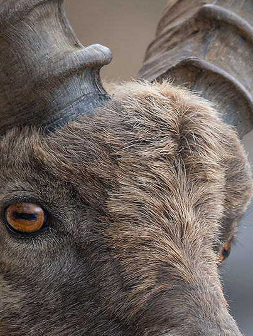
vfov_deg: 0.9
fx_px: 20934
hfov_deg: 0.7
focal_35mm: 2149
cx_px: 220
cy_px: 114
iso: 360
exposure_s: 1/500
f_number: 4
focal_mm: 500
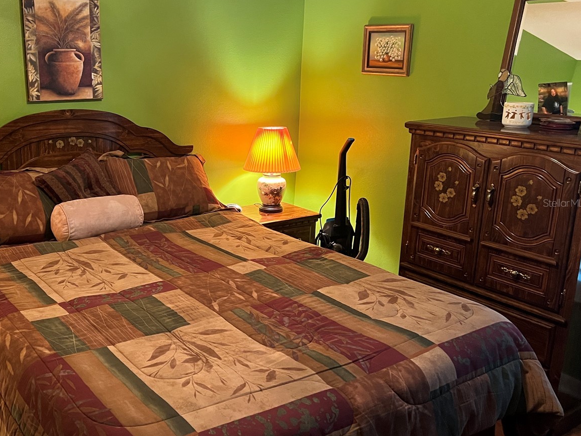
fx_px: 604
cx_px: 188
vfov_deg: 39.6
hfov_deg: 50.3
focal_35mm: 36
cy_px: 203
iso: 500
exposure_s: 1/60
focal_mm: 5.7
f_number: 1.5
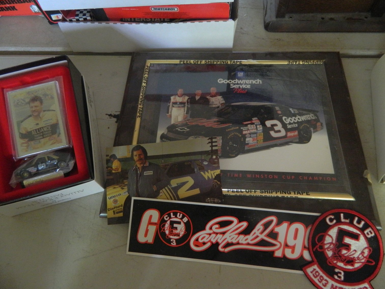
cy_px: 144
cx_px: 192
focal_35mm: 25
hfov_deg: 69.4
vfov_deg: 54.9
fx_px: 278
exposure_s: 1/10
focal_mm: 4.5
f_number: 3.1
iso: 400
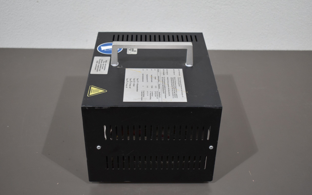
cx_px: 156
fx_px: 404
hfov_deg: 42.2
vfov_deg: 27.1
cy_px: 104
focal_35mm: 48
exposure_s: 1/200
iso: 800
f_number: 4.2
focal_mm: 31
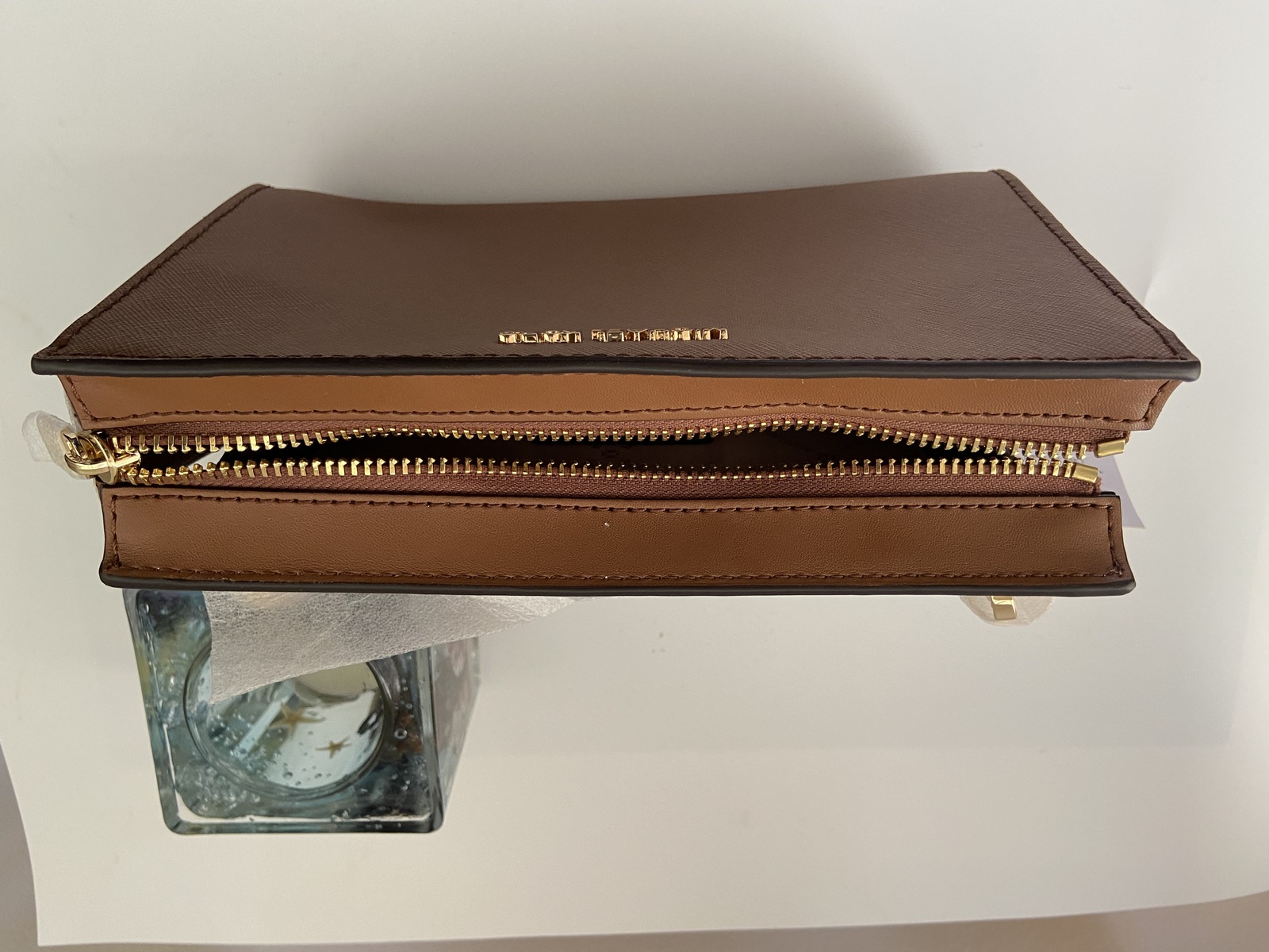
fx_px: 953
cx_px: 634
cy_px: 476
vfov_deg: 53.1
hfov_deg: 67.3
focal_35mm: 26
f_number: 1.8
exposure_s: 1/74
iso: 125
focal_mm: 4.25
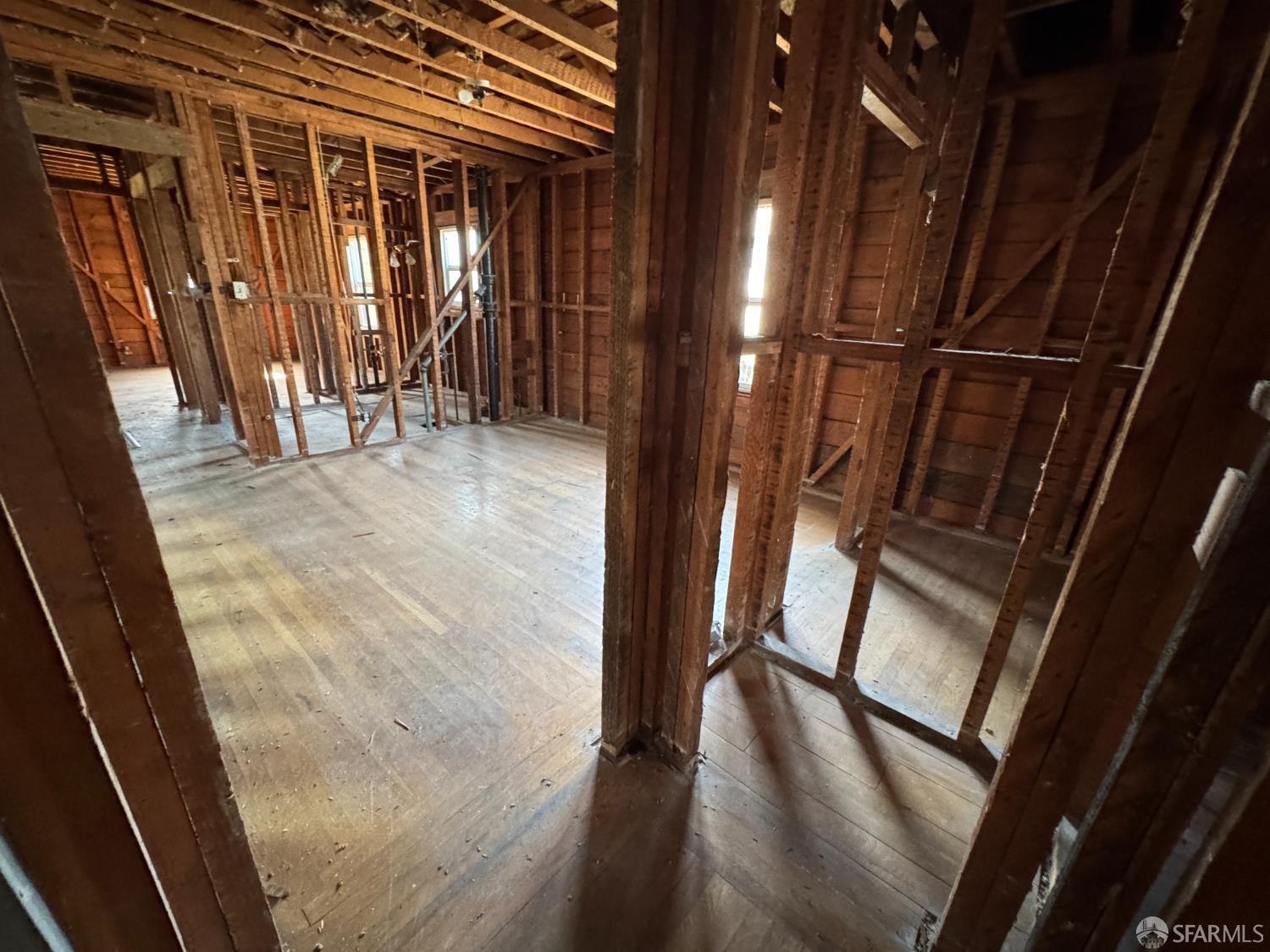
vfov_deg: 85.7
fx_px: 514
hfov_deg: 102.1
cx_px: 635
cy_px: 476
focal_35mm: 14
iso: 800
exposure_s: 1/60
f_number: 2.2
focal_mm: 2.22
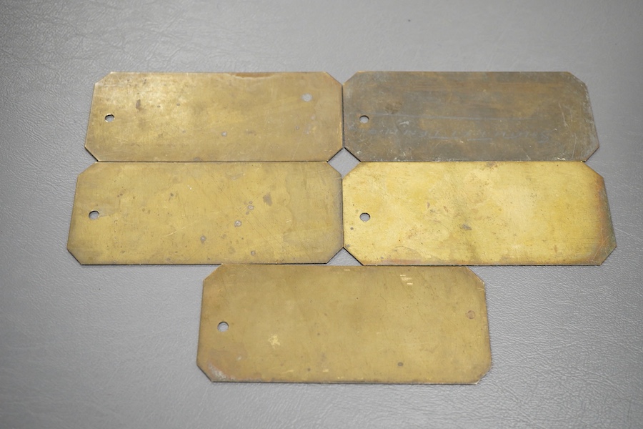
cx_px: 322
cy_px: 214
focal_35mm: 45
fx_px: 804
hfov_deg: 43.6
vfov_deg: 29.9
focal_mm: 30
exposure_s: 1/125
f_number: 7.1
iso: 1250
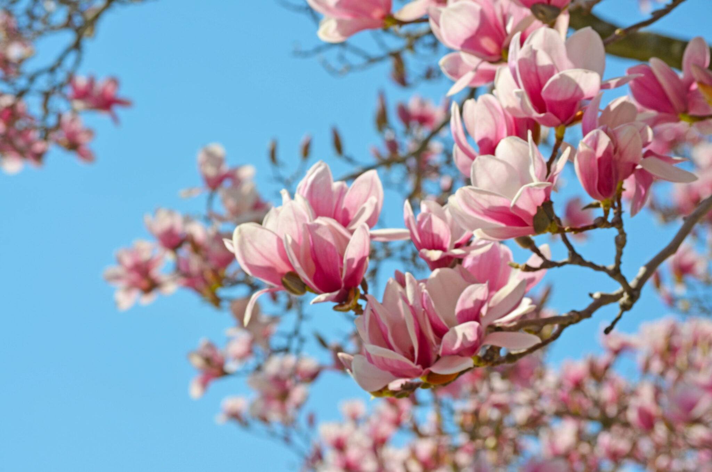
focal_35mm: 120
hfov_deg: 17.1
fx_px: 2368
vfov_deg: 11.4
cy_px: 236
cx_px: 356
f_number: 9
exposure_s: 1/320
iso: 100
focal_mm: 80
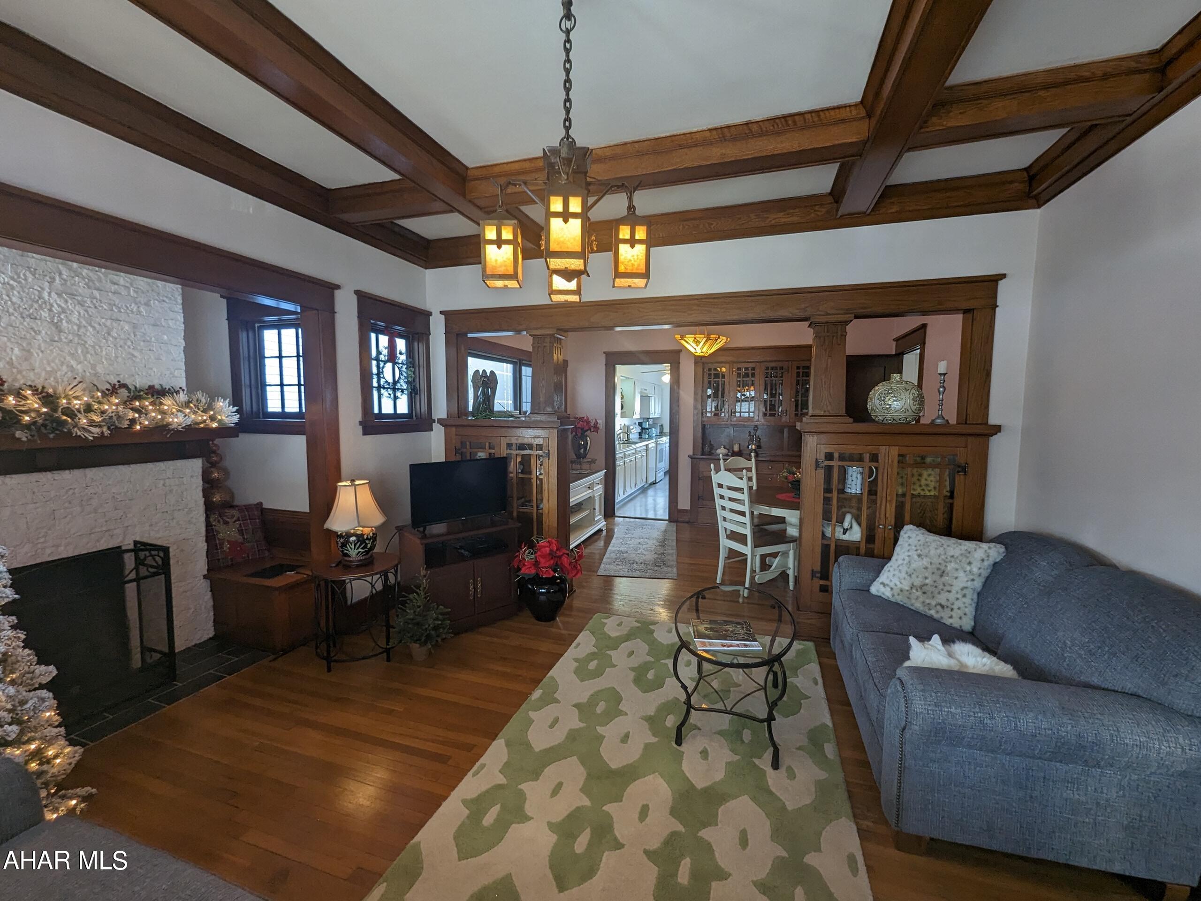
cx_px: 600
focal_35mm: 13
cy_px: 450
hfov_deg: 106.2
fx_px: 451
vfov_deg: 89.9
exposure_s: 1/40
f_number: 2.2
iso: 91
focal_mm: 1.95
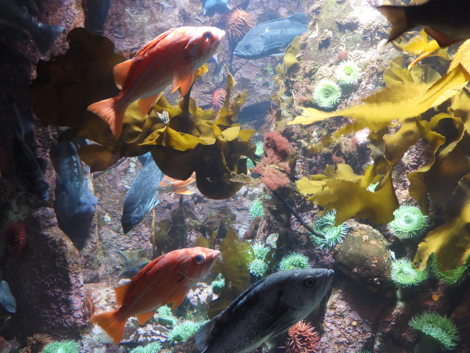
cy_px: 176
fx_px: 584
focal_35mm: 43
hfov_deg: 43.9
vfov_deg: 33.6
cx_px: 235
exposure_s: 1/13
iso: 400
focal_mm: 7.7
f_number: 3.2
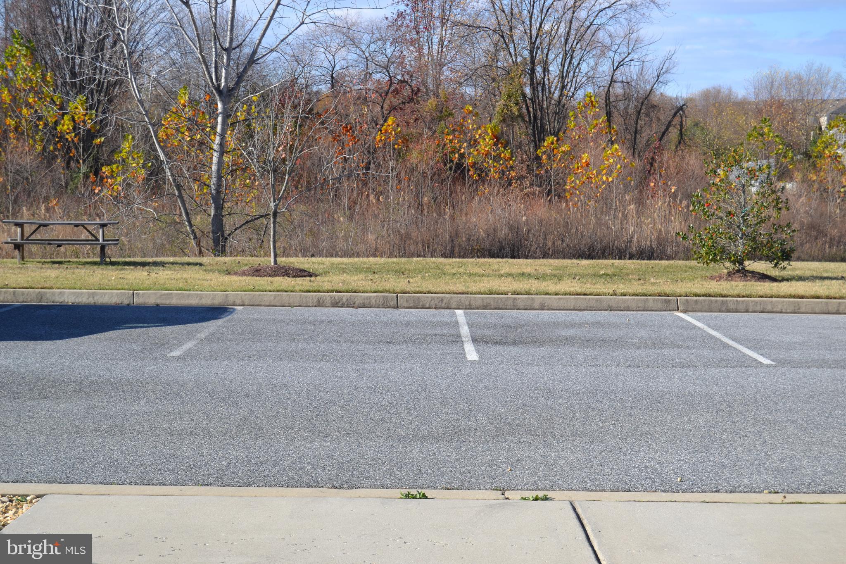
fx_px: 1586
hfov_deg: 29.9
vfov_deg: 20.2
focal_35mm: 68
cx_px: 423
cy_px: 282
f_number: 8
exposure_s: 1/250
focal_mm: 45
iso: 100
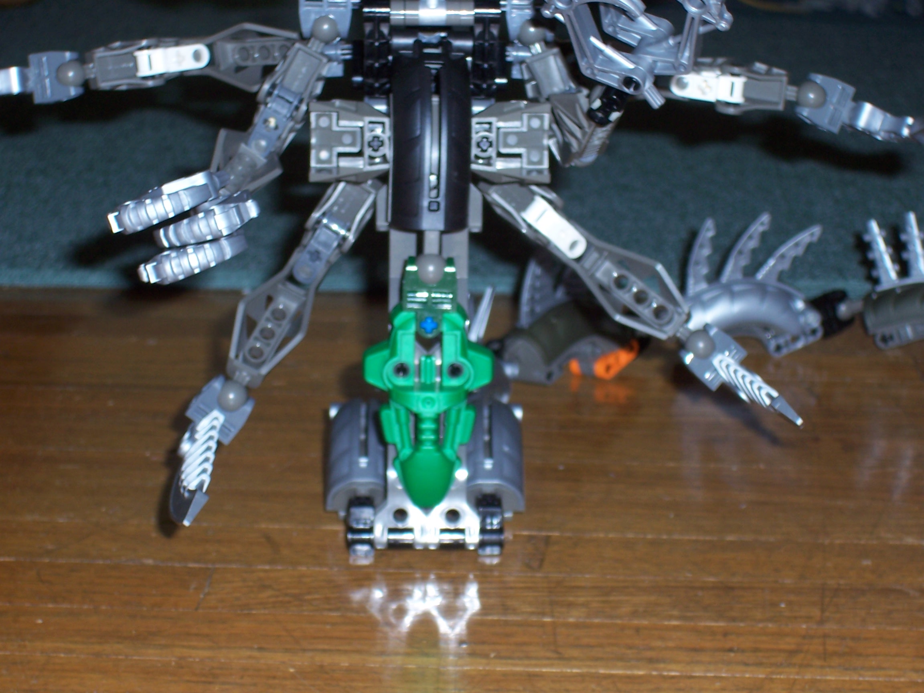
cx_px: 462
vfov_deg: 14.5
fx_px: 2723
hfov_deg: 19.3
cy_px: 346
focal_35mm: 102
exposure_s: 1/90
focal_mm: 16.8
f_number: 4.6
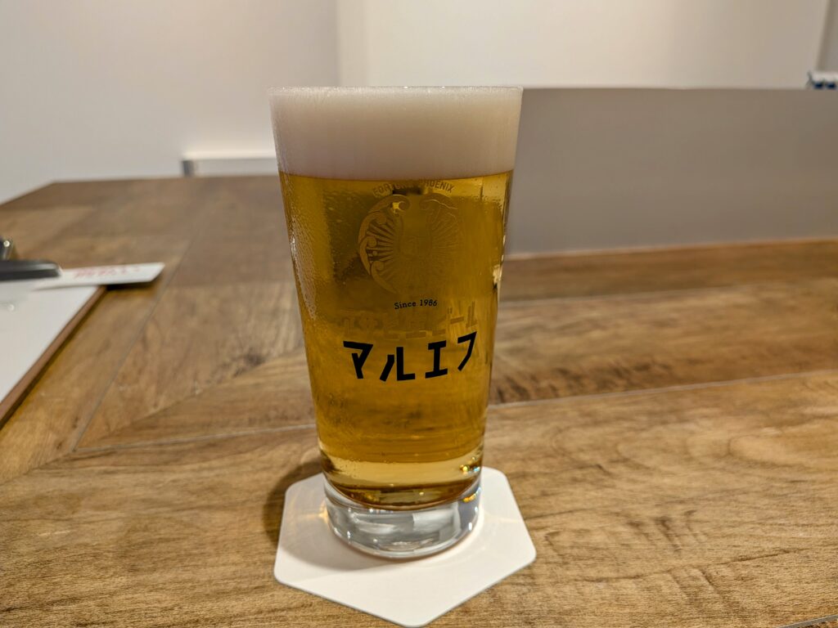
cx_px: 419
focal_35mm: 24
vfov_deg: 56.8
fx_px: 581
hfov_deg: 71.6
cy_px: 314
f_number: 1.7
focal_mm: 4.53
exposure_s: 1/50
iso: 40
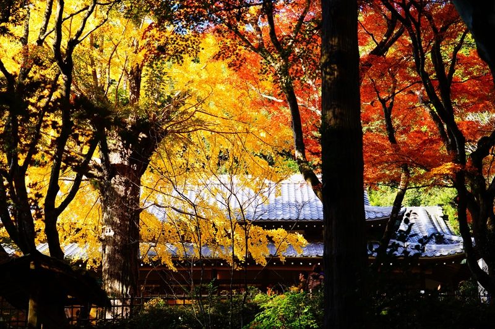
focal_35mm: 58
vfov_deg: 23.4
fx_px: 797
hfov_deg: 34.5
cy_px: 164
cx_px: 248
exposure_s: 1/90
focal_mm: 58
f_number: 5.6
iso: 100
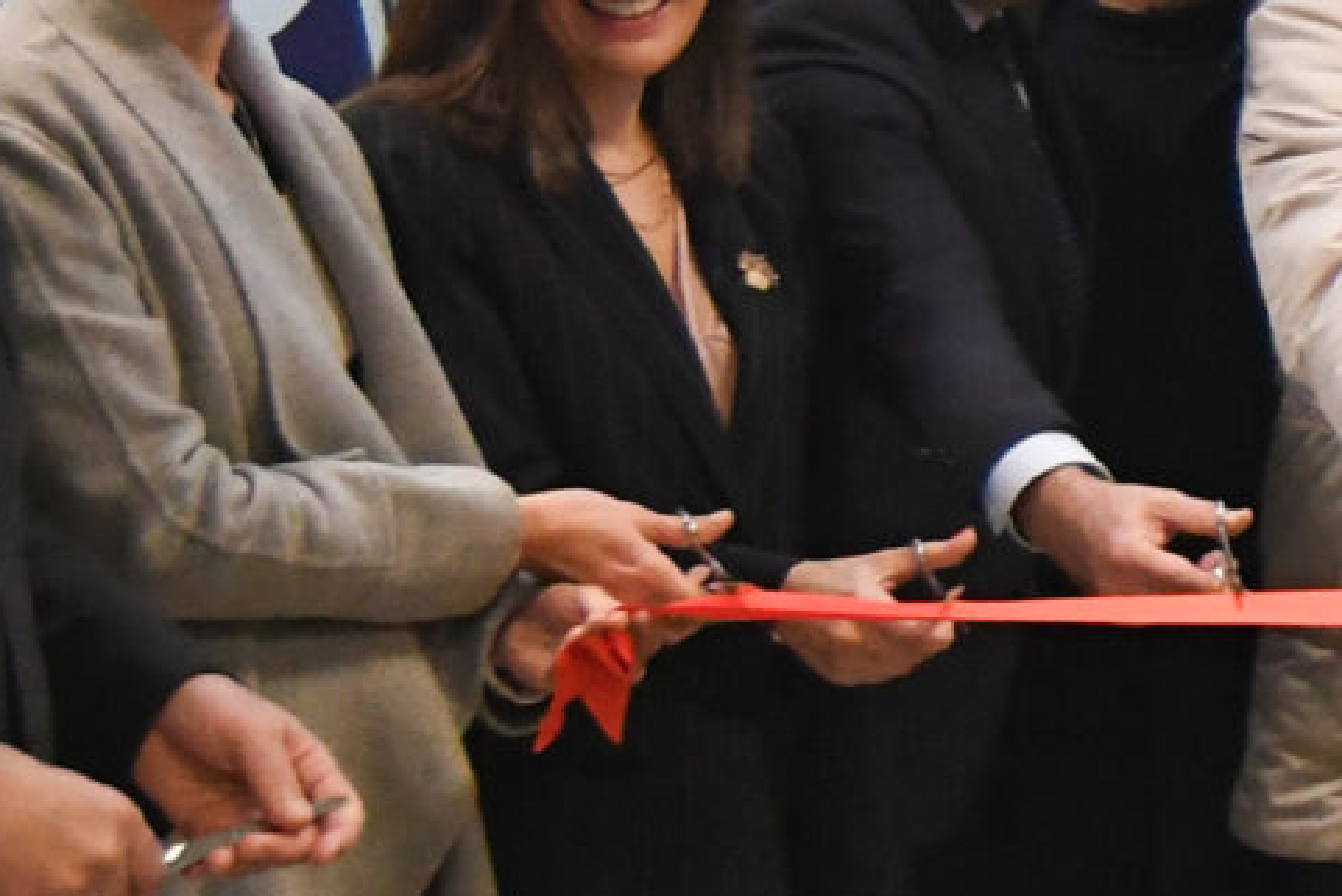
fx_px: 5556
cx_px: 2662
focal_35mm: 149
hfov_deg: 12.2
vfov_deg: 9.2
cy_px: 370
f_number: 4
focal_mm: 19
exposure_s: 1/100
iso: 3200
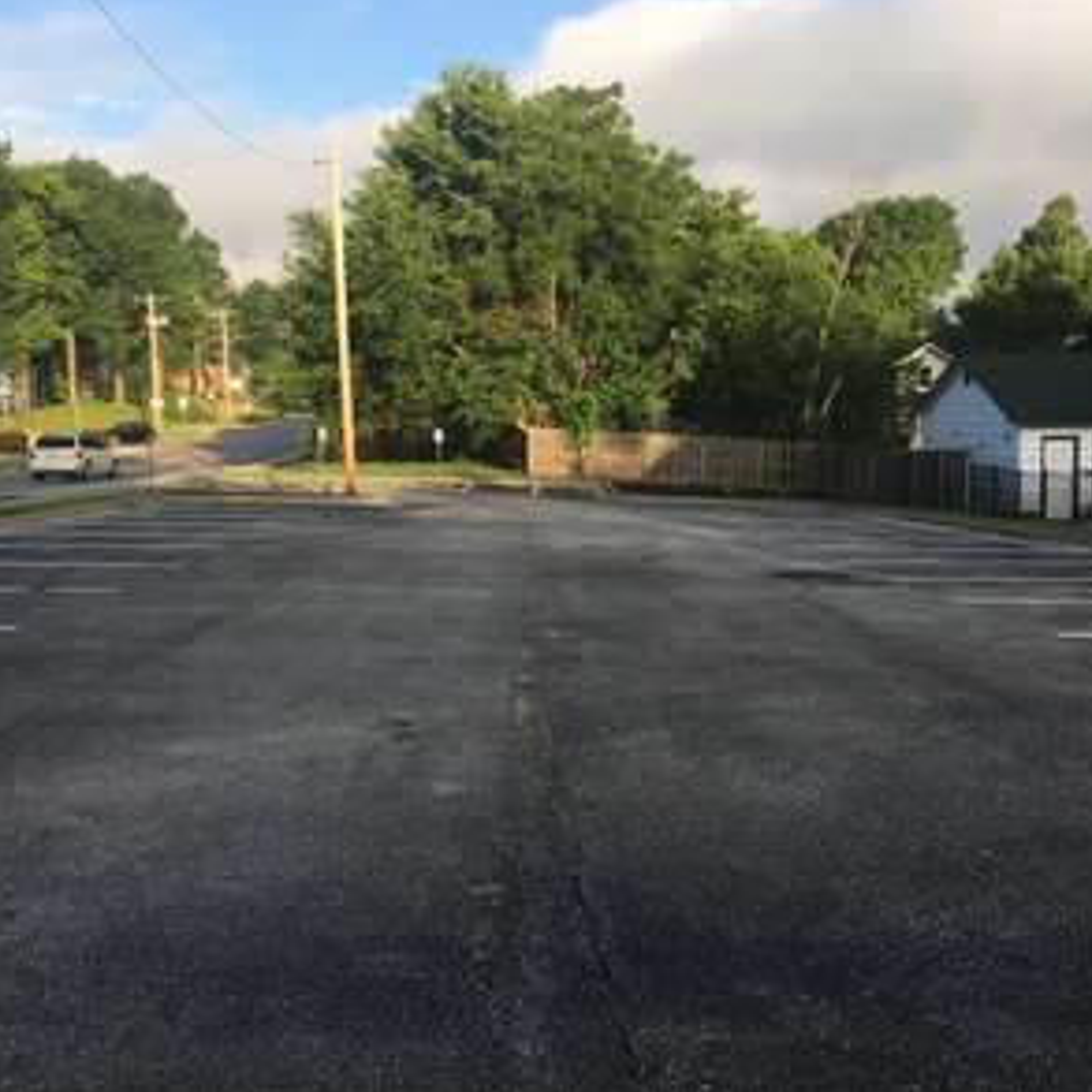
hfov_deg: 47.2
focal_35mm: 35
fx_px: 1249
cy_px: 540
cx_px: 552
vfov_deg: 47.2
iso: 25
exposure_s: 1/557
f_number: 2.2
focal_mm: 4.15
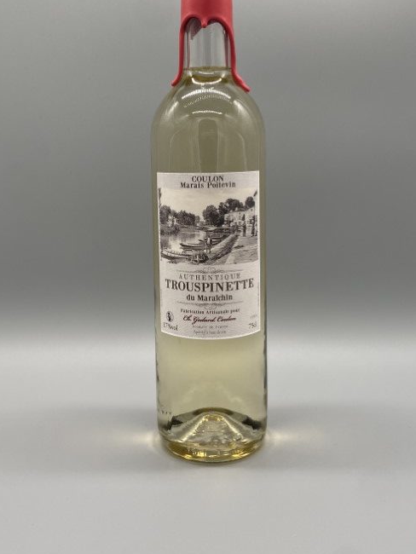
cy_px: 220
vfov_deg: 46.5
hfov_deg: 36.0
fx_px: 641
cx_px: 207
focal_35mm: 40
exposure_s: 1/122
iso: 40
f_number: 1.8
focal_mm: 4.25
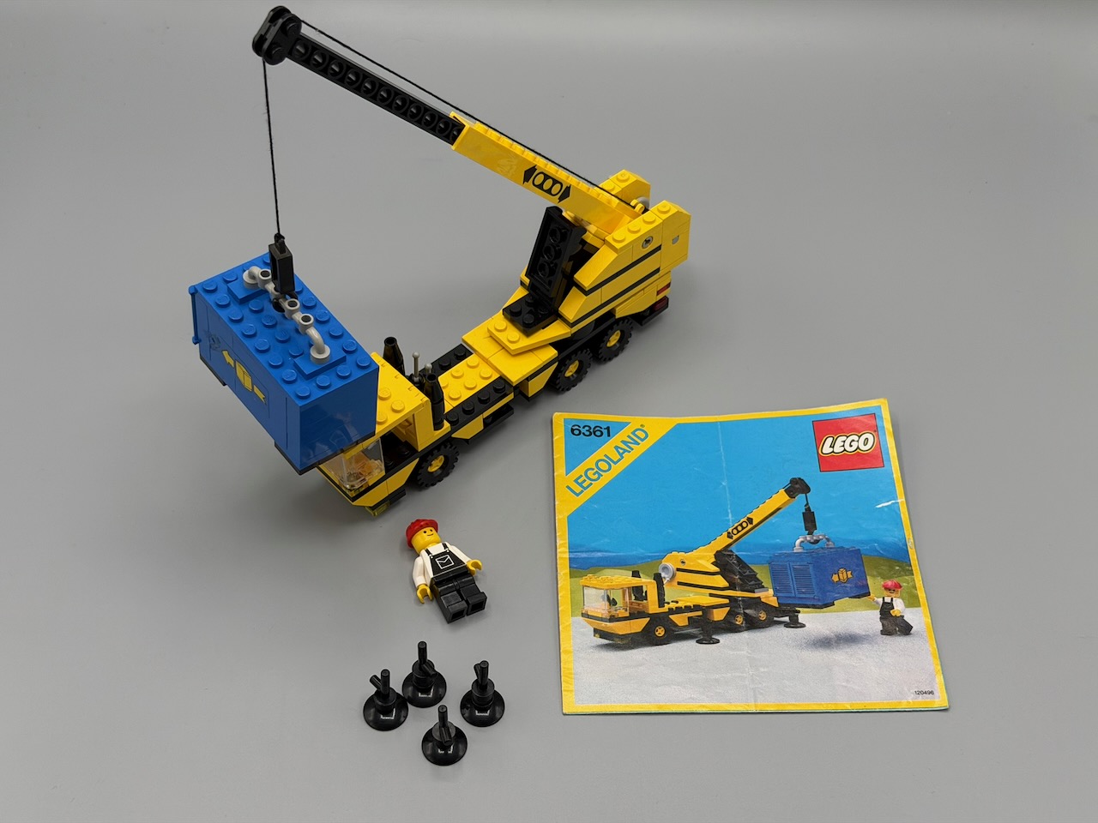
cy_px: 412
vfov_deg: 30.3
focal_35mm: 48
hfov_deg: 39.7
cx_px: 549
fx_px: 1523
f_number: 1.78
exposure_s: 1/583
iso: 64
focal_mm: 6.76
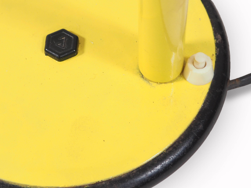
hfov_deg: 20.2
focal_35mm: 97
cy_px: 86
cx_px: 100
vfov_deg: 15.2
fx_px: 703
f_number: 4.6
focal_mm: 27
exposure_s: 1/80
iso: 640
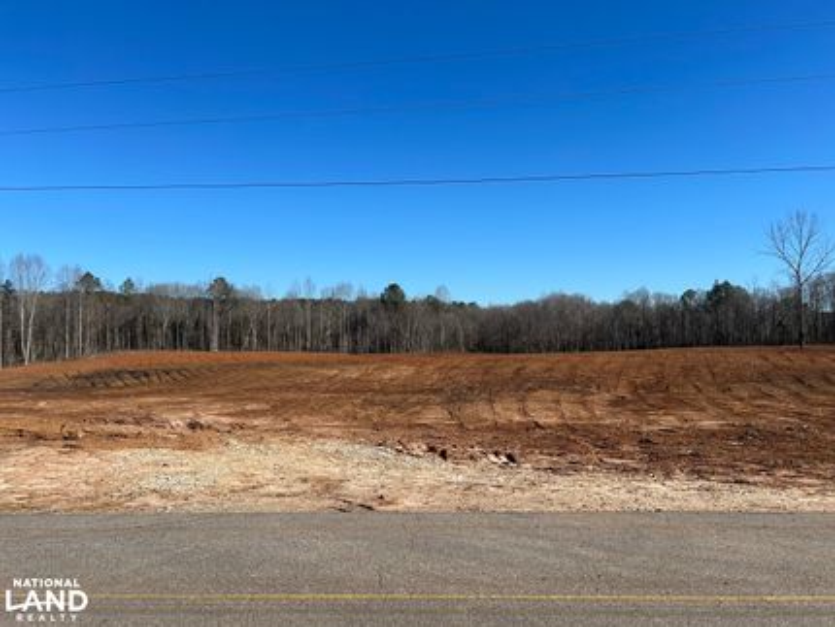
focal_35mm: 26
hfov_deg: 67.3
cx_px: 418
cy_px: 314
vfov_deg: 53.1
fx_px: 628
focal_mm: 5.7
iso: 50
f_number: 1.5
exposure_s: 1/4630
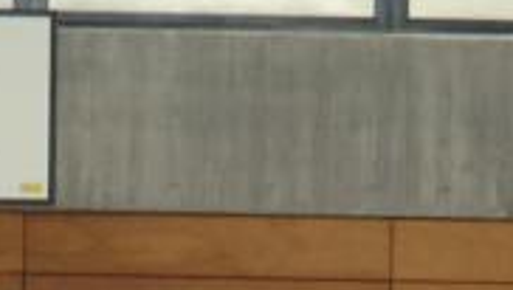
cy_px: 532
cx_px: 248
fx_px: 3583
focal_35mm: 263
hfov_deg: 8.2
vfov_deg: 4.6
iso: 400
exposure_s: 1/60
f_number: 4.2
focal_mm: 9.8
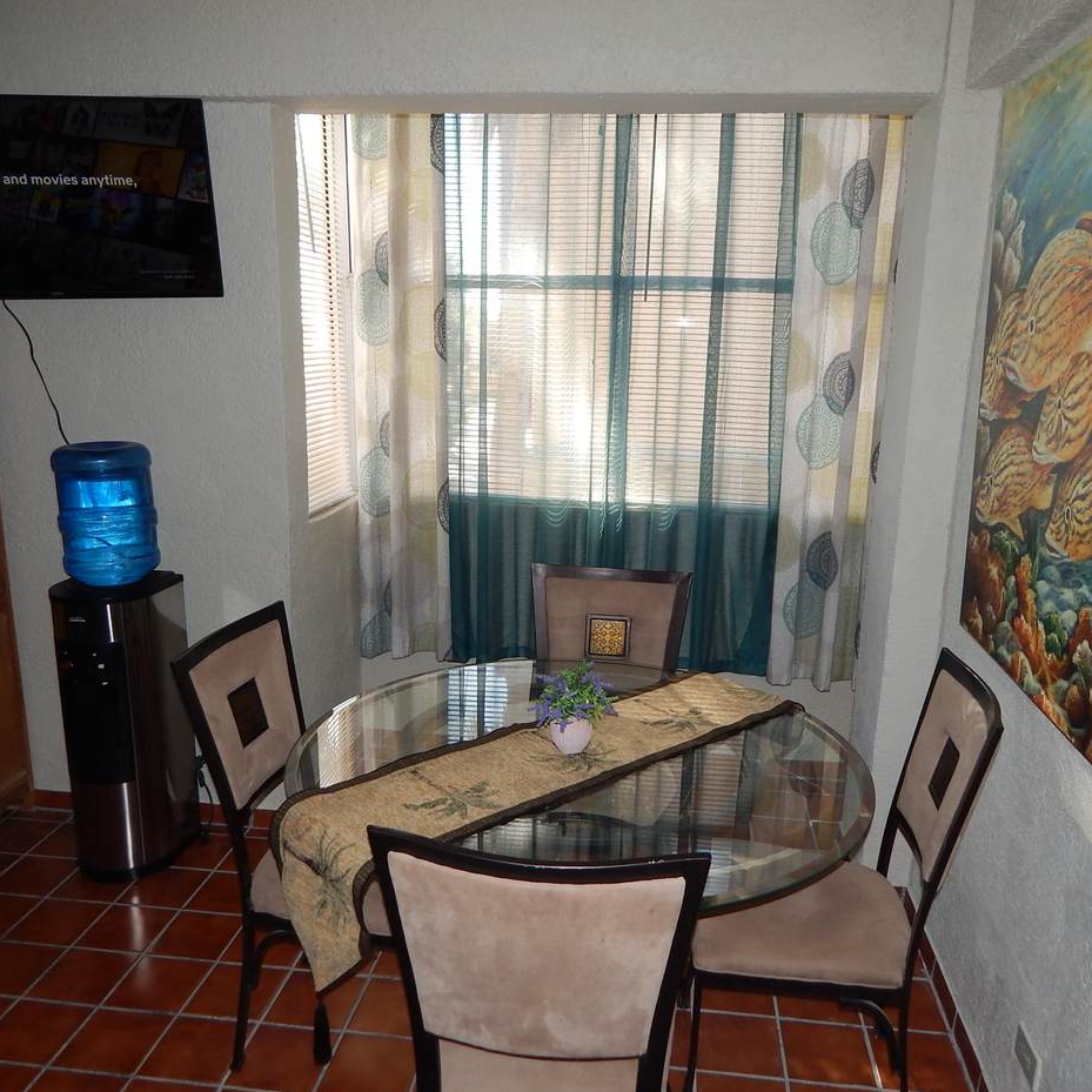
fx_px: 999
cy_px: 563
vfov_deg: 57.3
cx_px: 548
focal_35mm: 28
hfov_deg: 57.3
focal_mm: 4
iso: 125
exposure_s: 1/125
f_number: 3
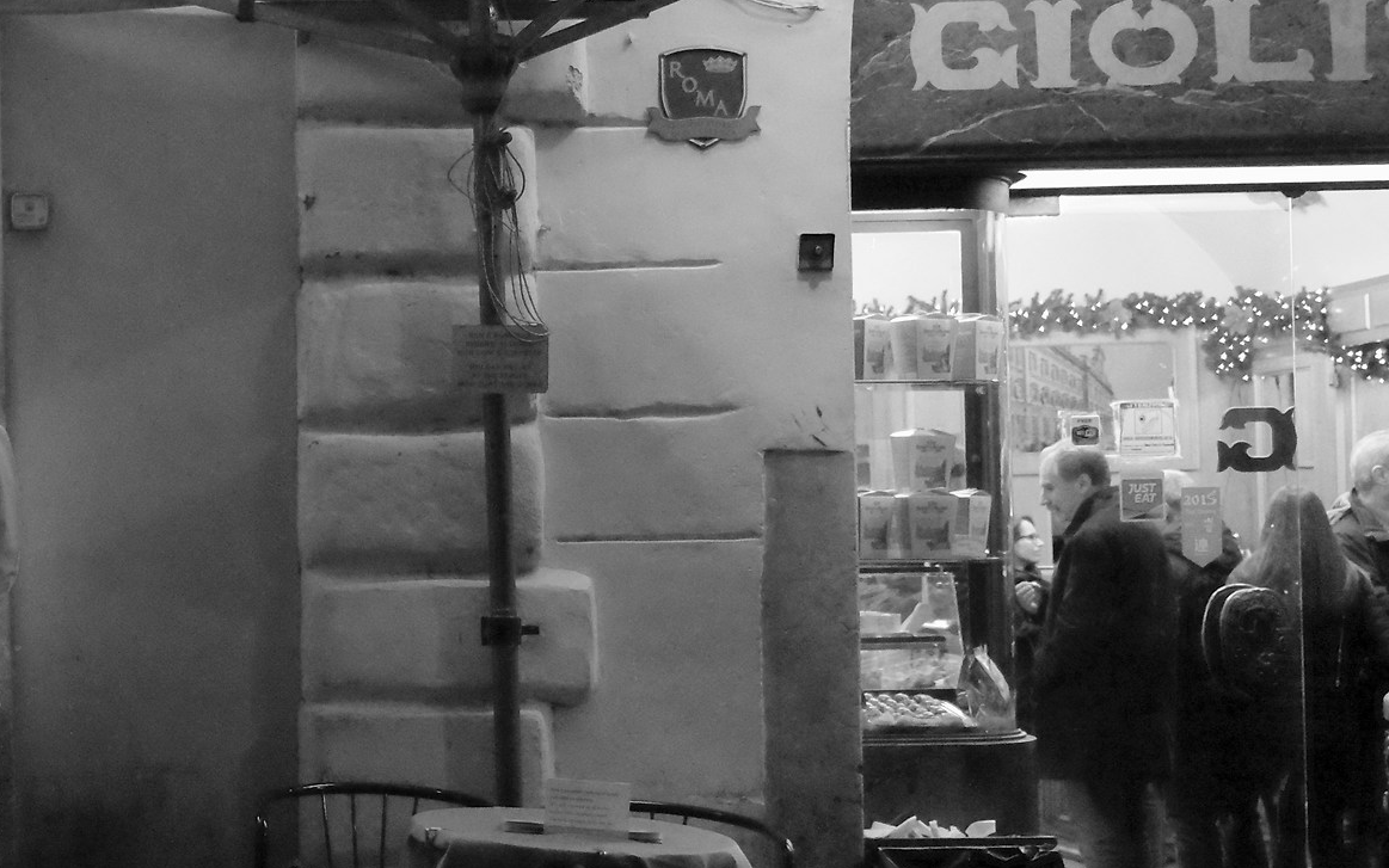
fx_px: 2309
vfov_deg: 21.3
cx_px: 42
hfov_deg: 31.3
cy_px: 530
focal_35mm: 61
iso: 4000
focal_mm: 19.6
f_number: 2.8
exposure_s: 1/250
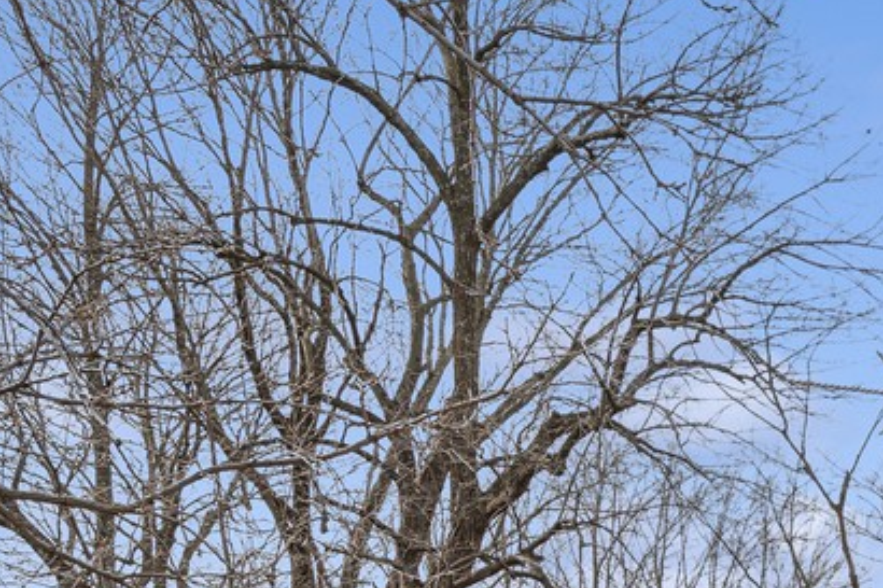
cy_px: 941
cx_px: 1273
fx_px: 1912
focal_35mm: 78
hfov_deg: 22.1
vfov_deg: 15.7
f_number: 8
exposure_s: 1/400
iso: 200
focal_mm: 20
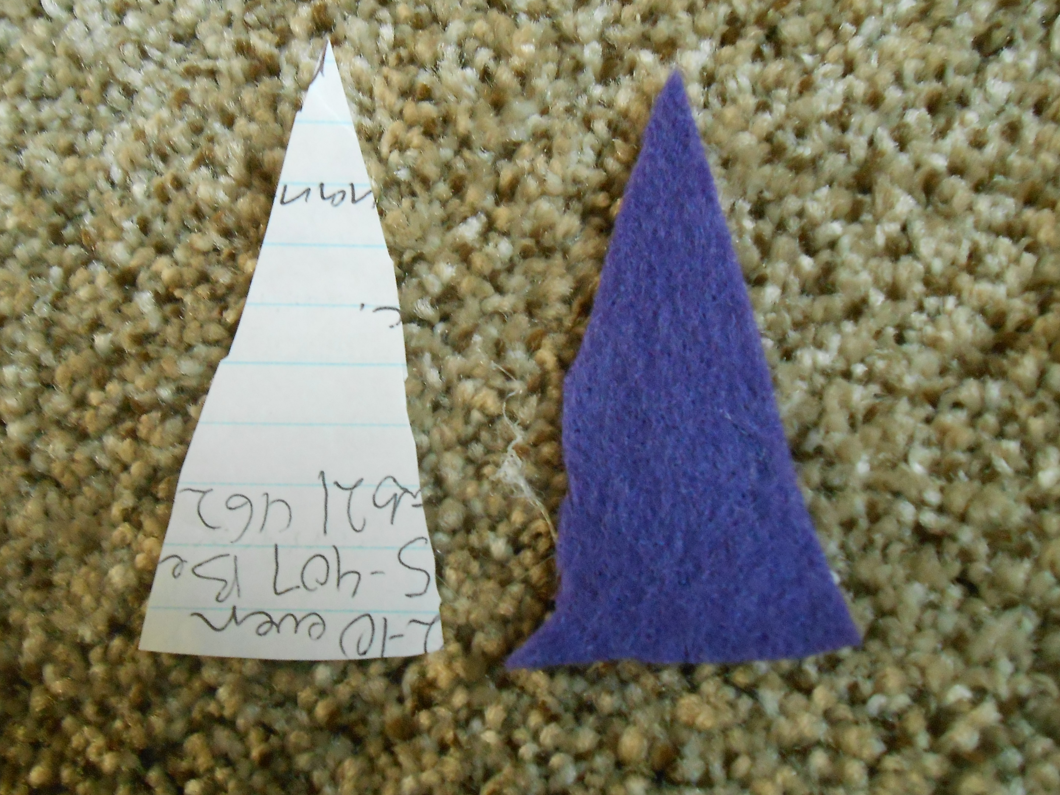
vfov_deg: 41.8
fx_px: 1041
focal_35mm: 34
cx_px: 480
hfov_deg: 53.9
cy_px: 386
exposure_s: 1/30
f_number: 3.8
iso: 800
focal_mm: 5.3
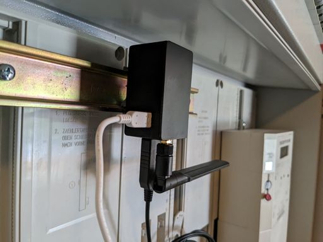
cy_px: 121
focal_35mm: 27
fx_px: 252
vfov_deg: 51.4
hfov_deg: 65.3
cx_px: 162
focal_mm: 4.38
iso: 384
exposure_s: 1/99.9
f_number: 1.73
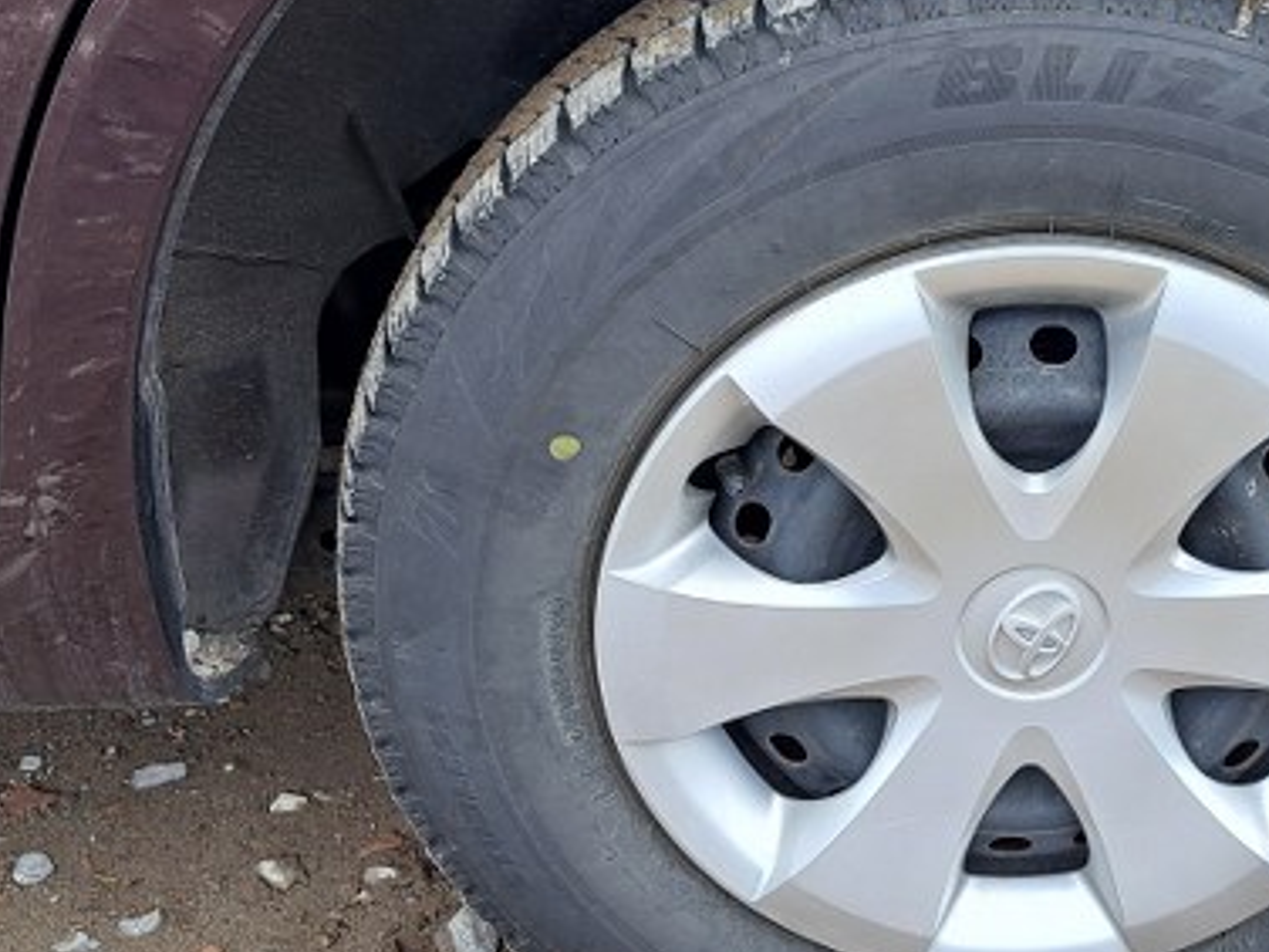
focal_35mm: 51
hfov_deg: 36.0
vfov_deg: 28.5
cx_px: 1050
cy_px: 392
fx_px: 1870
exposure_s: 1/177
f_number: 1.8
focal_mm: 5.23
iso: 50
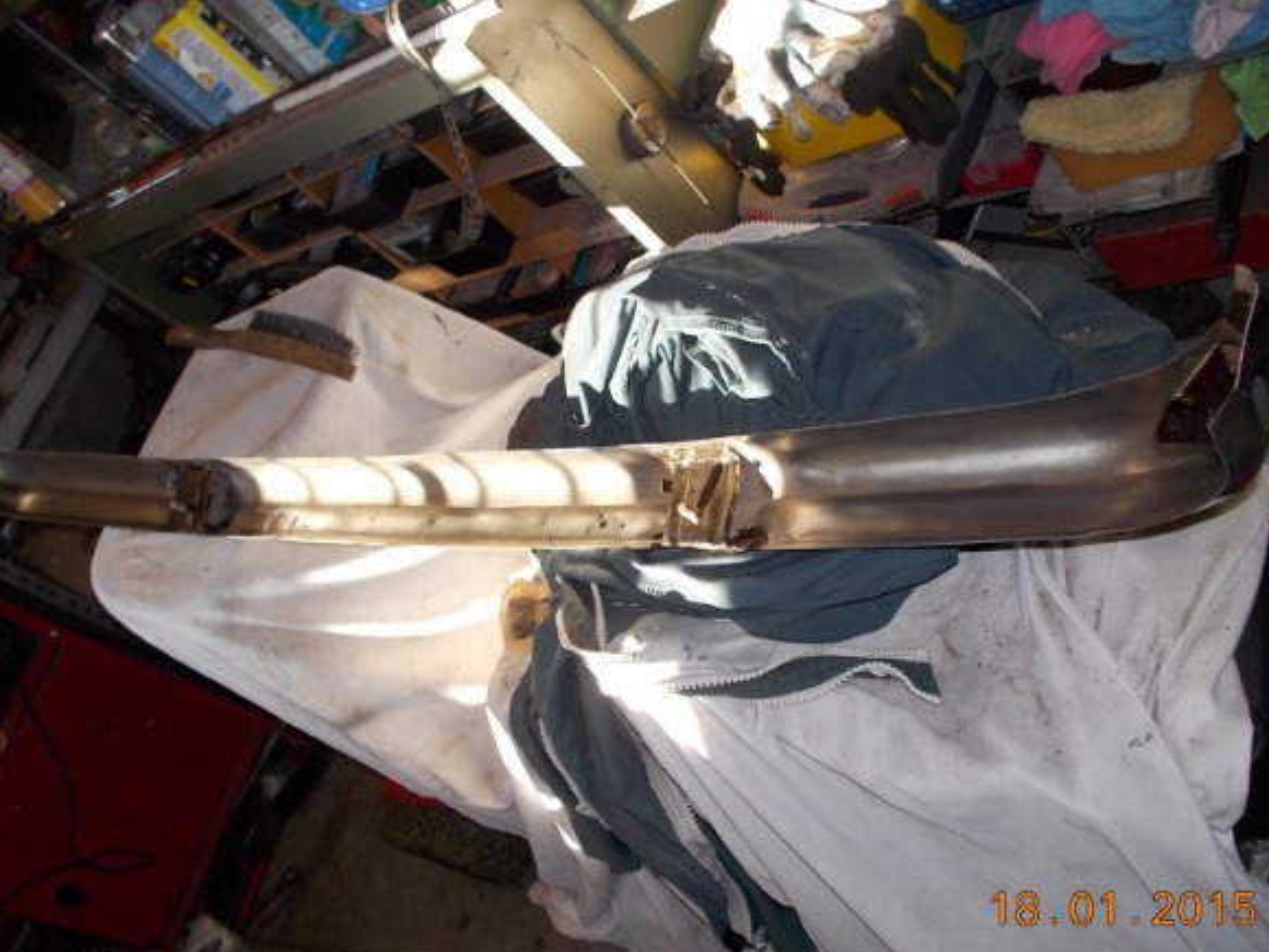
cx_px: 628
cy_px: 508
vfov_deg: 44.1
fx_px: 1173
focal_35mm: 32
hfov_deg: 56.8
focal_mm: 4.1
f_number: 3.3
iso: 80
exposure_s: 1/60
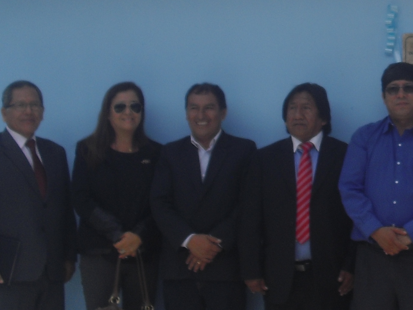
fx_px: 1217
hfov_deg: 18.4
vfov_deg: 14.3
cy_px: 16
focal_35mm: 102
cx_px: 479
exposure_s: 1/160
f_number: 7.8
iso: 64
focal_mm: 6.3
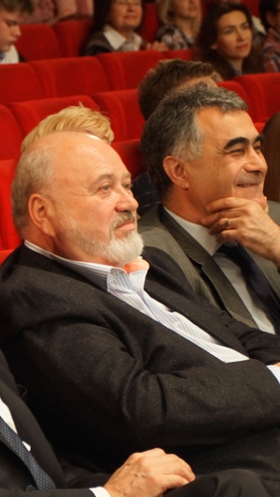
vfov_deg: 10.7
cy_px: 248
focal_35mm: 201
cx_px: -75
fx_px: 2650
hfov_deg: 6.0
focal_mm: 85
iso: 1600
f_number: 7.1
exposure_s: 1/8
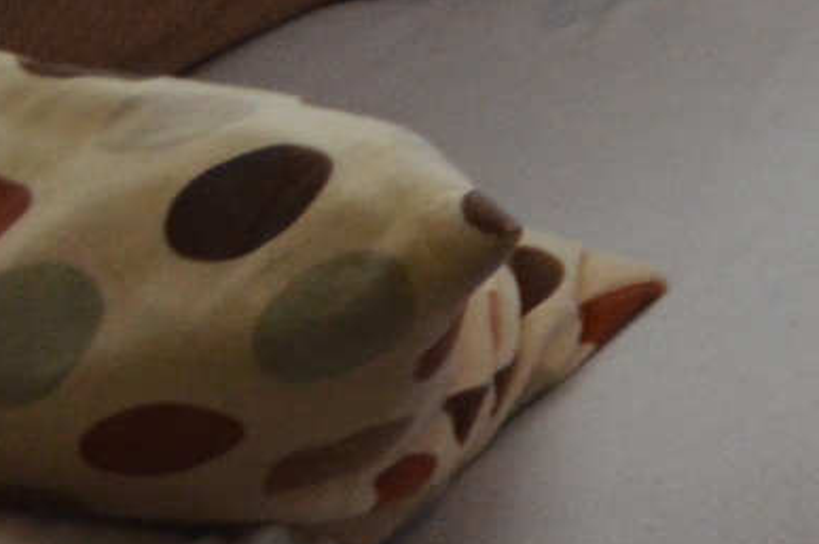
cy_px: -1544
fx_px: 2704
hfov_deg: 9.7
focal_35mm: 119
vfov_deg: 7.9
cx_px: 2817
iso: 720
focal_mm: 10
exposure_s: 1/60
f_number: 4
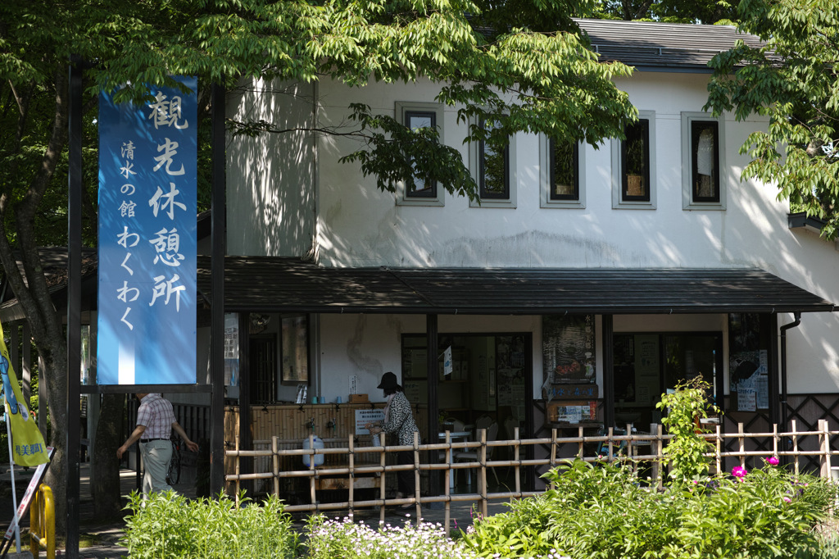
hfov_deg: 27.0
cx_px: 420
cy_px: 280
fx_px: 1747
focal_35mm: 75
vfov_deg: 18.2
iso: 100
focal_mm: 50
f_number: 4
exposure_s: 1/250
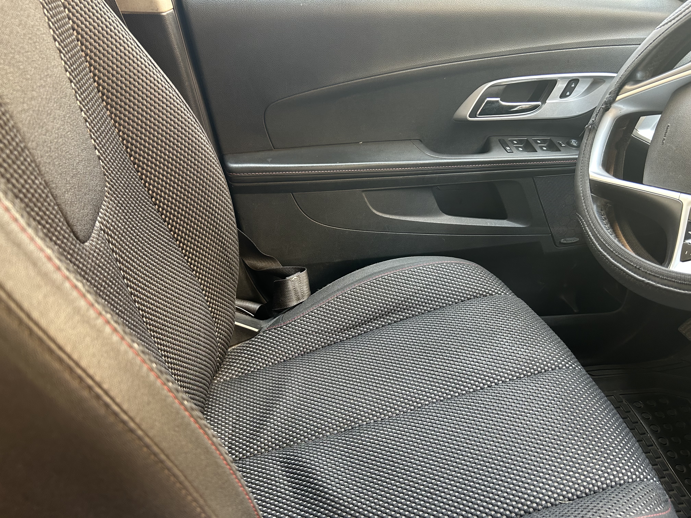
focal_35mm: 26
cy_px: 259
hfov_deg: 67.3
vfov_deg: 53.1
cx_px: 346
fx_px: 519
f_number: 1.5
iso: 125
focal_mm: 5.7
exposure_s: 1/74
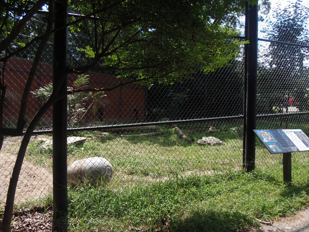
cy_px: 116
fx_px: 232
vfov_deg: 53.1
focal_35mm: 26
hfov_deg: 67.3
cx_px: 154
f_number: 3
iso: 64
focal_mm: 4.8
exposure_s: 1/320
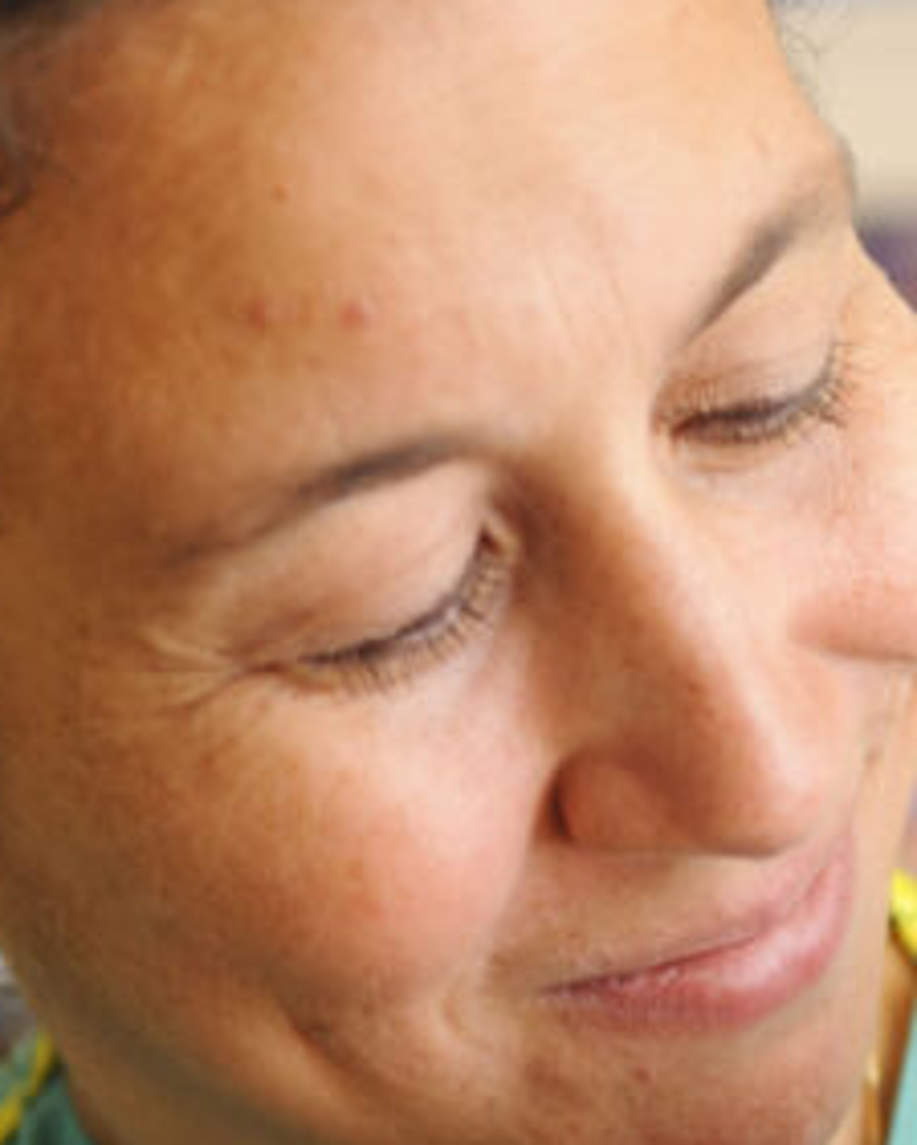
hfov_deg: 9.0
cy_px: 1292
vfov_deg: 11.1
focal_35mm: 171
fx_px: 5798
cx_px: 707
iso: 200
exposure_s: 1/160
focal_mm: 50
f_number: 4.5
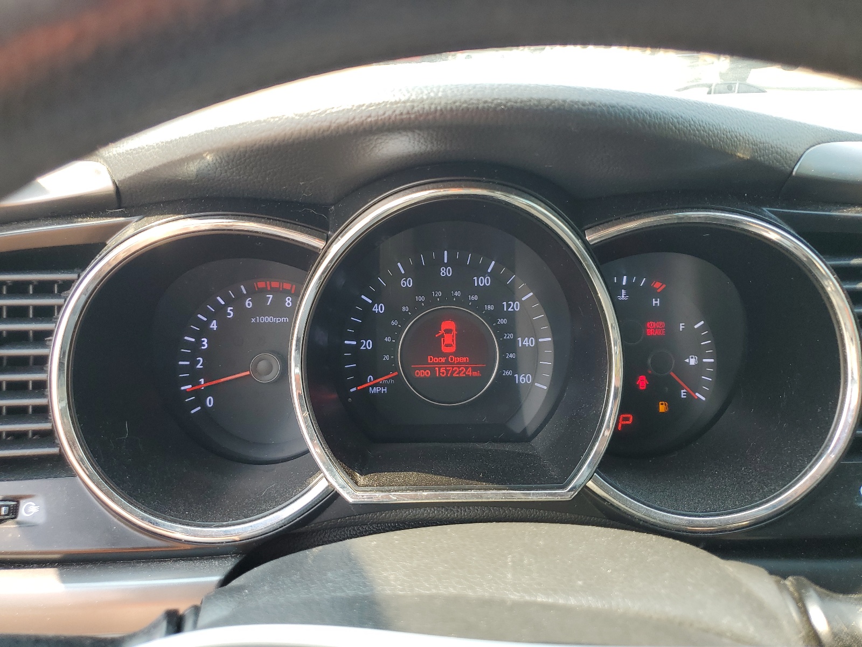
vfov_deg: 53.1
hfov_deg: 67.3
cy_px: 324
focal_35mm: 26
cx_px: 431
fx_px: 647
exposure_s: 1/182
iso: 50
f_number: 1.5
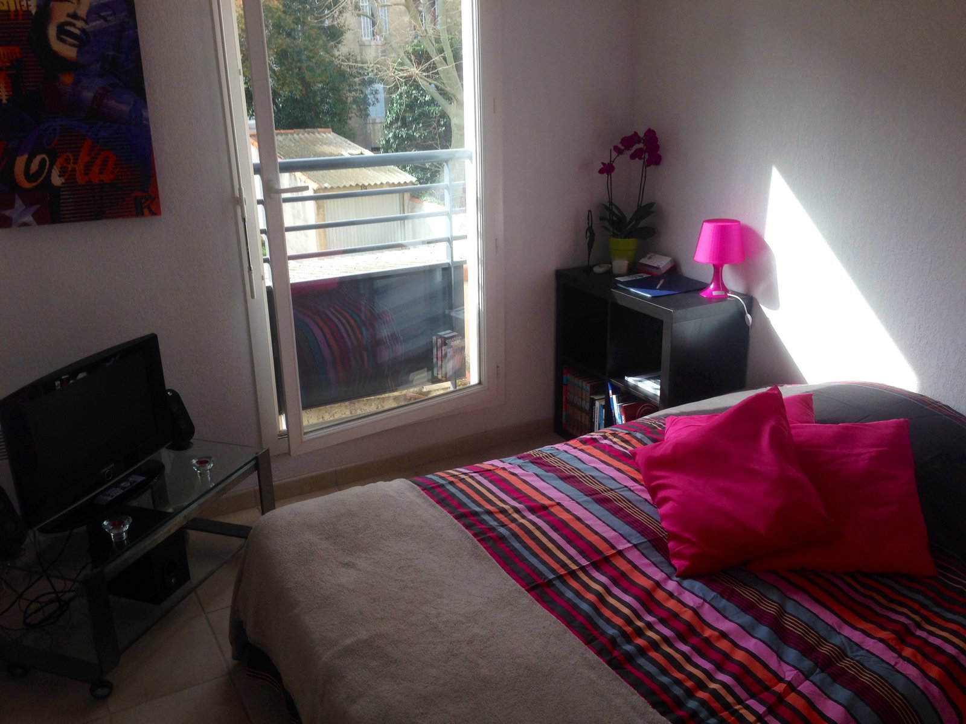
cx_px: 483
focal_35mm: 33
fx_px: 921
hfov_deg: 55.4
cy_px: 362
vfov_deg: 42.9
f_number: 2.4
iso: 50
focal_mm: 4.12
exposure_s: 1/189
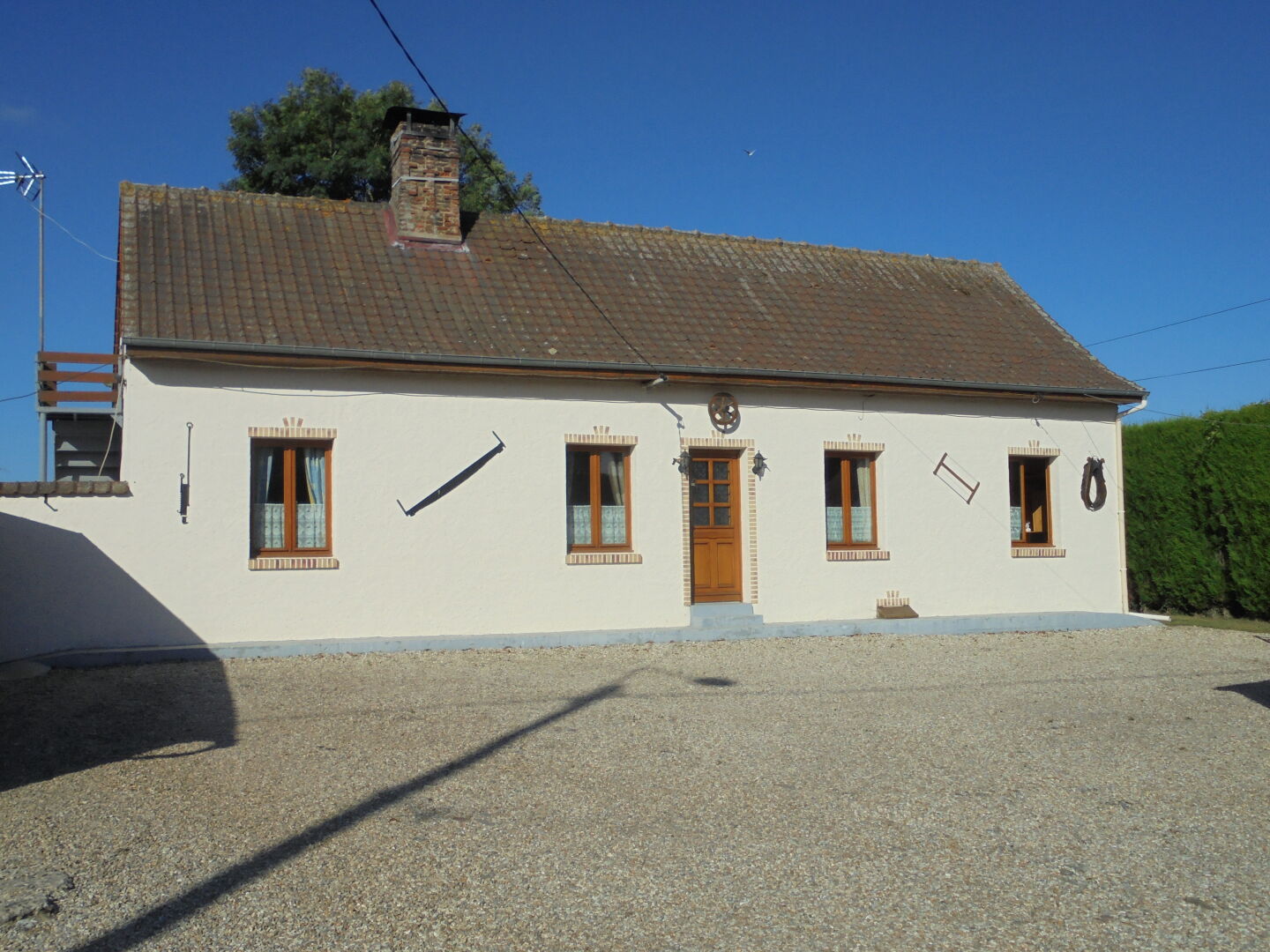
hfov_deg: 54.0
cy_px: 476
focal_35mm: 34
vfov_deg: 41.8
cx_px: 635
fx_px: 1247
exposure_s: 1/200
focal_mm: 6.1
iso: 100
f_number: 12.5
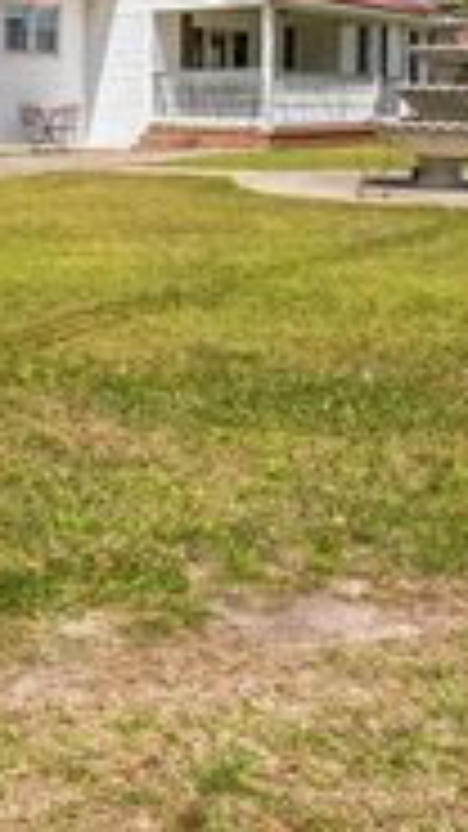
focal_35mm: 49
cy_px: 115
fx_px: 1075
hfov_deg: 22.0
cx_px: -148
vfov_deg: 39.8
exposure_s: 1/1250
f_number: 8
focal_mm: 11.5
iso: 200
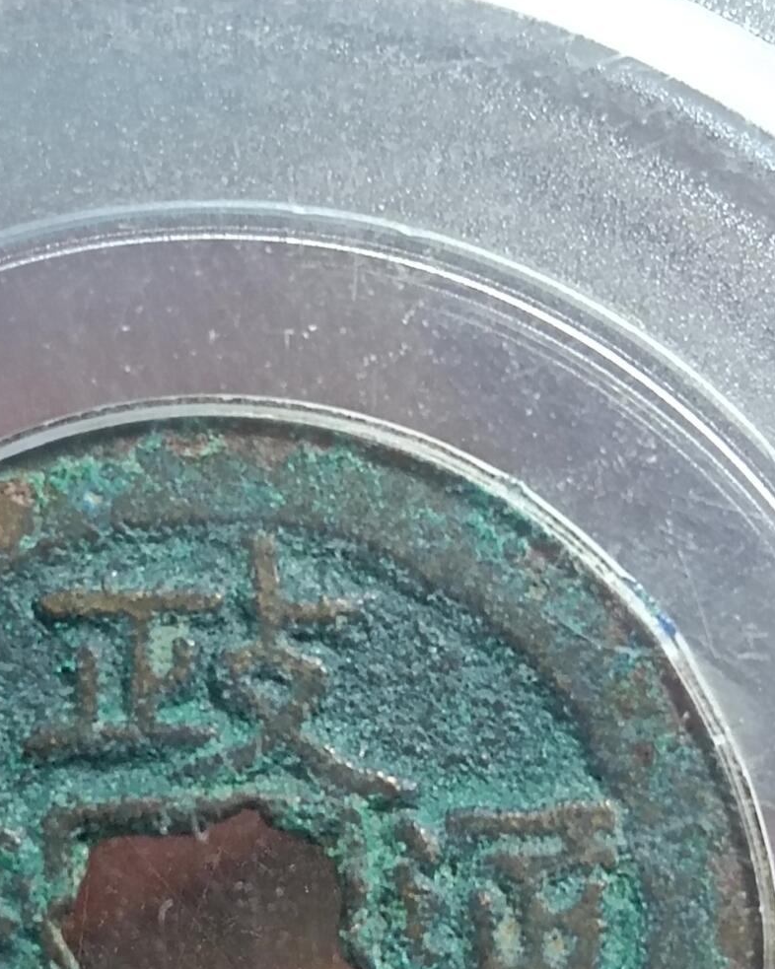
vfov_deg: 17.1
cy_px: 834
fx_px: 3183
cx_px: 214
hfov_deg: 13.8
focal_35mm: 111
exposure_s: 1/33.3
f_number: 1.8
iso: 320
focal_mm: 3.98
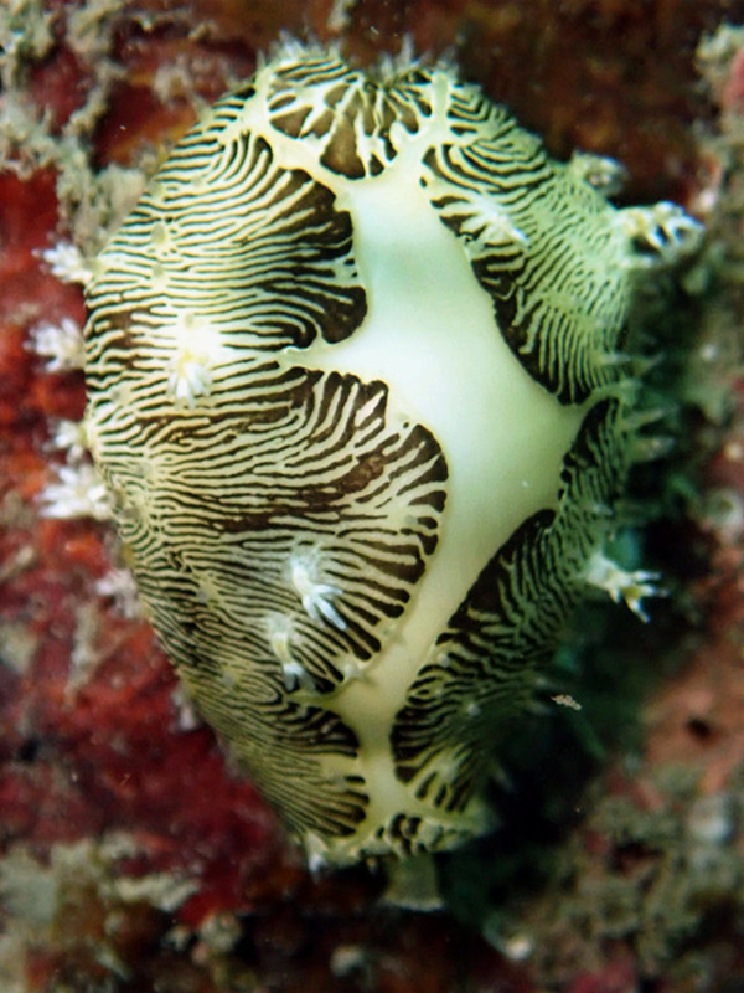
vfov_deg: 19.6
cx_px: 372
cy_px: 496
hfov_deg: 14.8
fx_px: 2866
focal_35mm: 100
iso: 800
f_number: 14
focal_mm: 18
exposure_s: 1/100
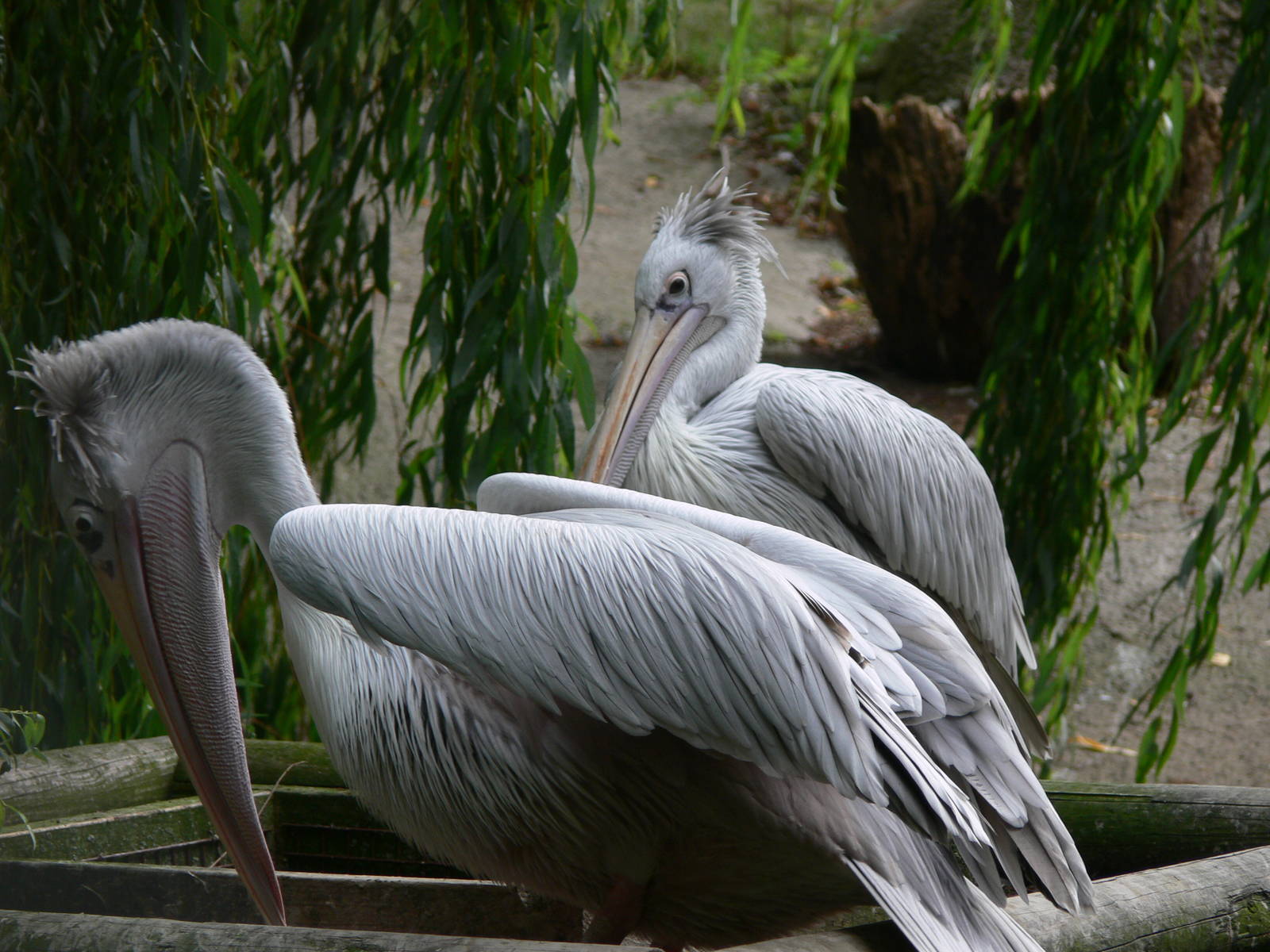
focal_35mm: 336
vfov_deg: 4.4
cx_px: 635
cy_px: 476
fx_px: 12327
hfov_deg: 5.9
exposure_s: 1/125
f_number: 5.6
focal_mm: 71
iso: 80
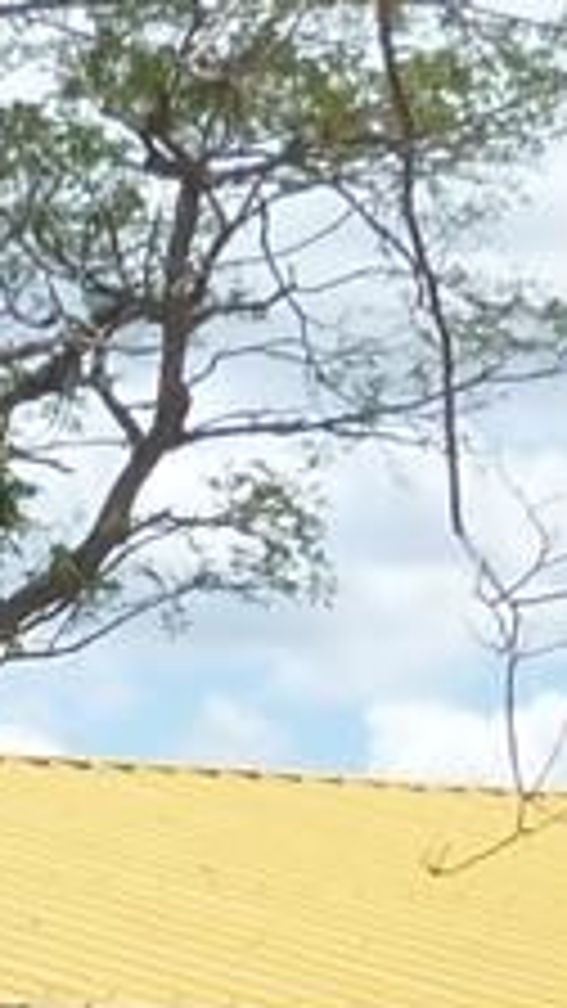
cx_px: -310
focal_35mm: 203
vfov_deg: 10.2
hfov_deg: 5.9
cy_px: 1602
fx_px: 5426
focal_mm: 5.2
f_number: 4
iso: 80
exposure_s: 1/640
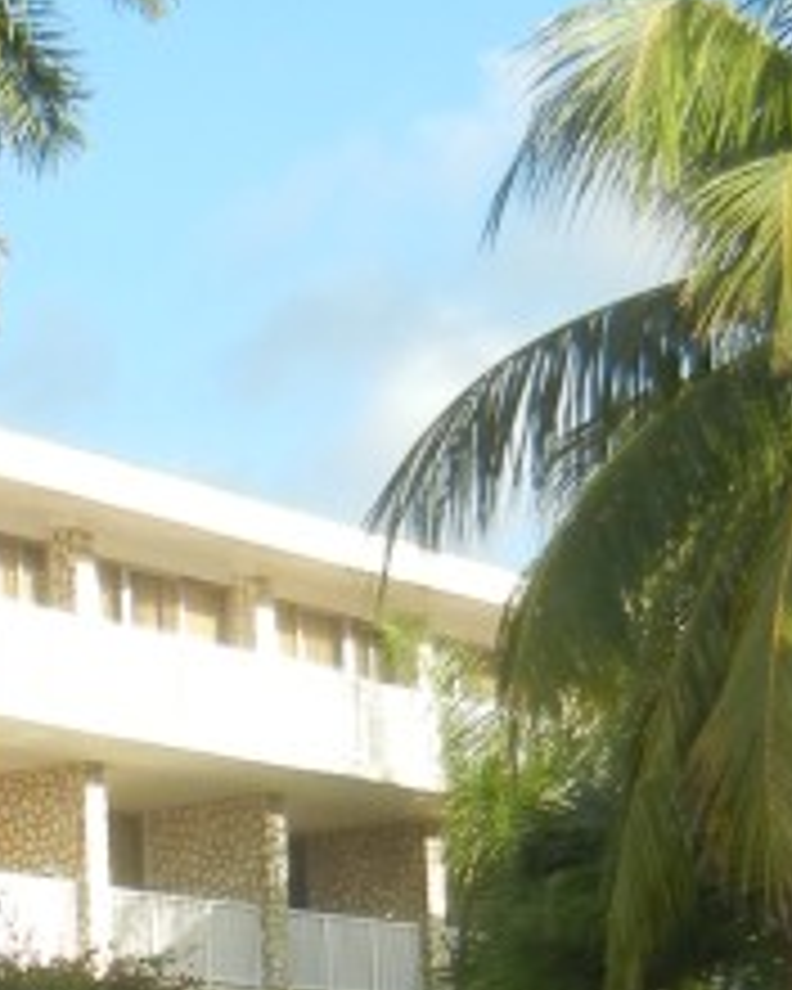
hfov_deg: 11.1
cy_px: 1386
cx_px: -171
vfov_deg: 13.5
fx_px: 3985
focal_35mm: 136
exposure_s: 1/370
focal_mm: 5.4
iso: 160
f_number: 3.5
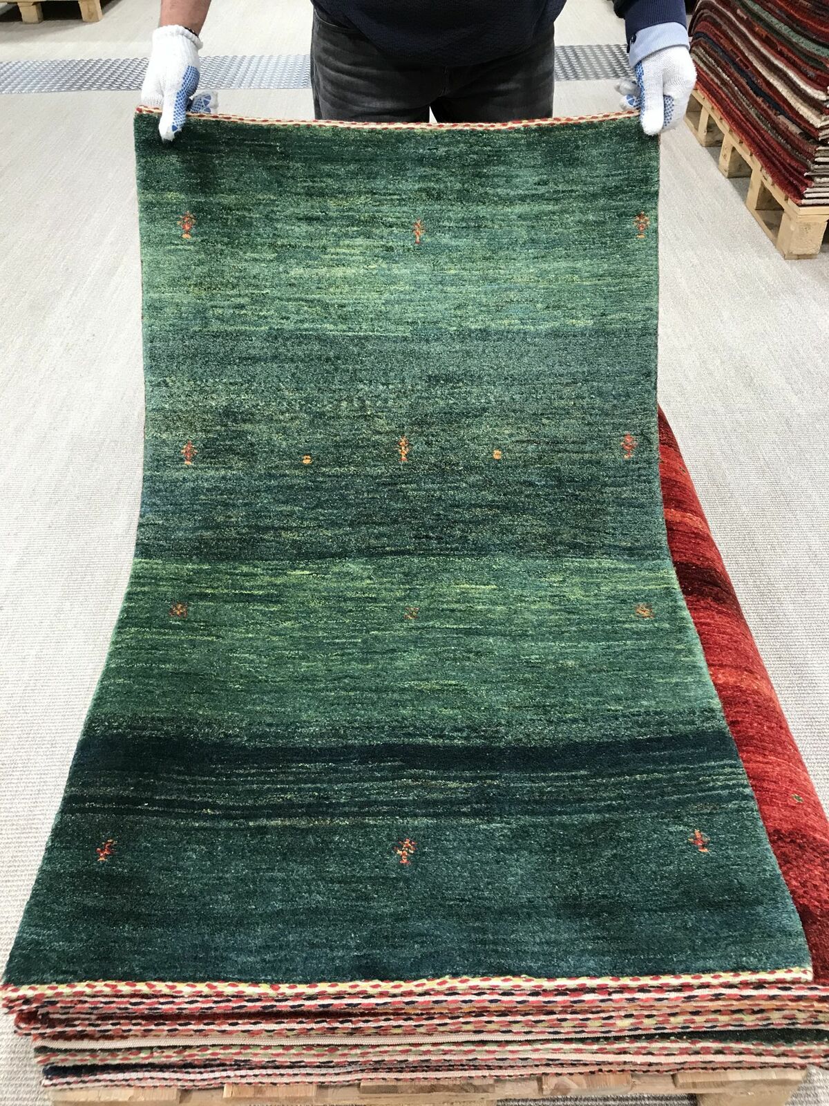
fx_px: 894
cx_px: 414
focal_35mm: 28
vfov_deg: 63.4
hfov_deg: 49.7
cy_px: 553
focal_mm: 3.99
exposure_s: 1/33
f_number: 1.8
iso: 32
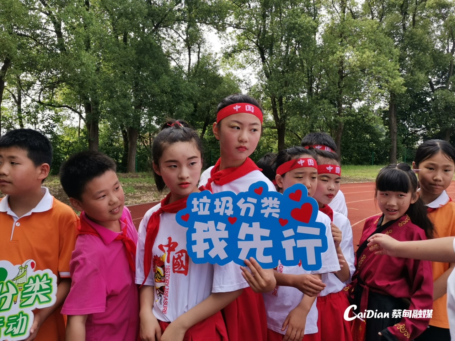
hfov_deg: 51.4
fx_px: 473
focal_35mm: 36
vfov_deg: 39.7
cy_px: 170
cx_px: 228
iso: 50
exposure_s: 1/599
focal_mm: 4.75
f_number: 1.8
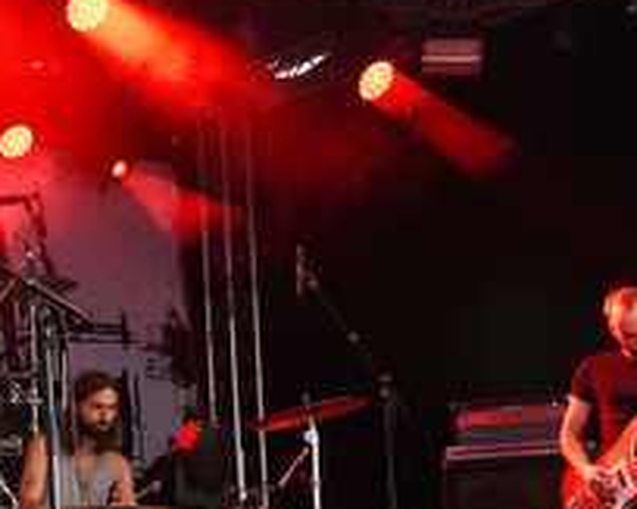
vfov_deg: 18.4
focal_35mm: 83
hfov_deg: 22.7
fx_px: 1564
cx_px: 126
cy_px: 375
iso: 2500
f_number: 5
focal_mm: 40
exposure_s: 1/80
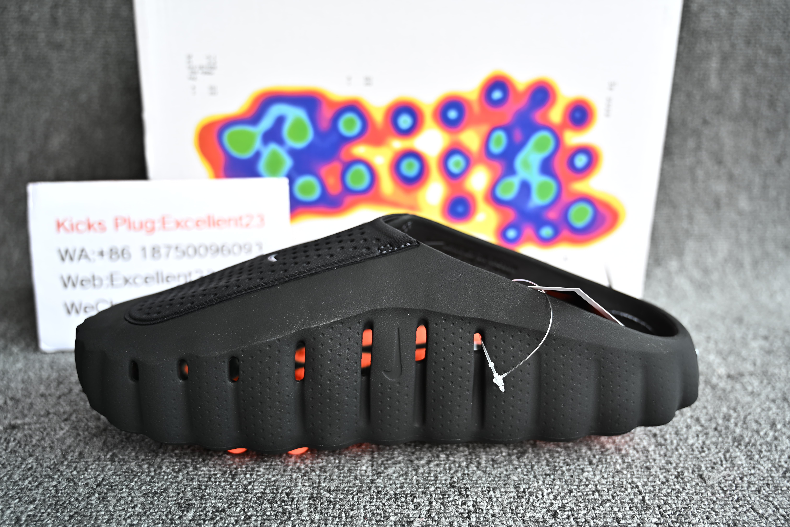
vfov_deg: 40.0
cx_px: 395
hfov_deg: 57.2
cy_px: 264
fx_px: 724
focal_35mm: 33
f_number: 4
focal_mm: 33
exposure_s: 1/40
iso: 80
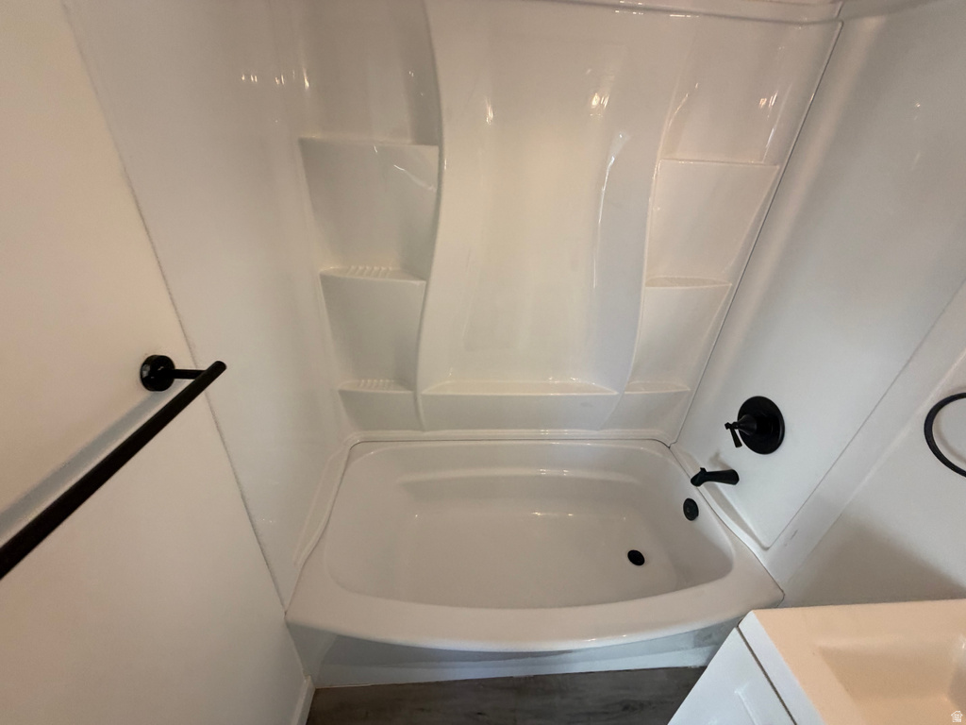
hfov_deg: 102.1
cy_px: 362
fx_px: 391
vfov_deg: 85.7
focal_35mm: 14
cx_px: 483
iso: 160
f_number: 2.2
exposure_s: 1/120
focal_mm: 2.22
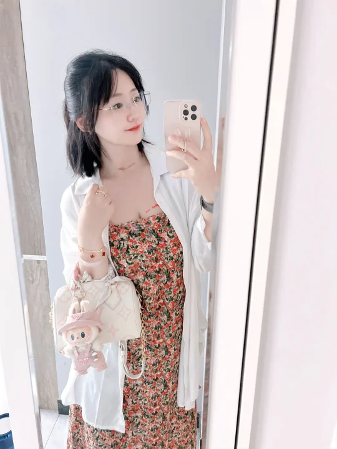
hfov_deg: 53.1
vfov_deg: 67.3
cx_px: 168
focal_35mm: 26
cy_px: 224
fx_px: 337
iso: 640
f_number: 1.5
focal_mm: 5.7
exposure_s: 1/33
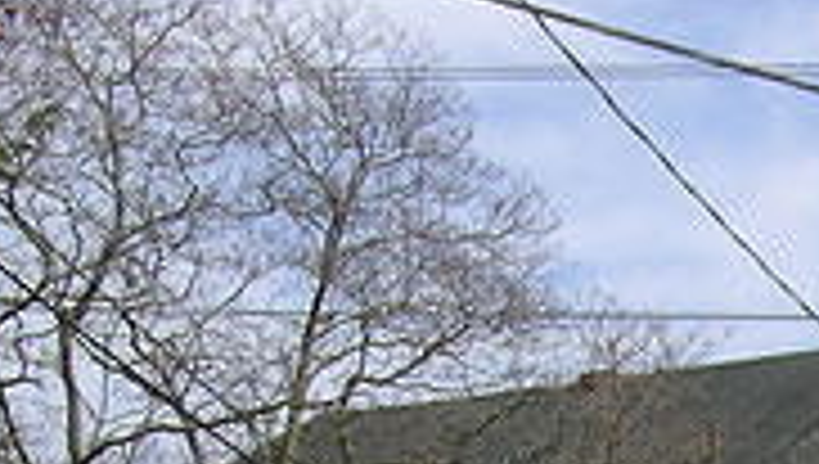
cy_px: 806
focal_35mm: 107
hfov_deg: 18.5
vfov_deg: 10.7
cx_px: 1084
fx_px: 2327
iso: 50
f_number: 7.1
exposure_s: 1/272
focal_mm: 5.8
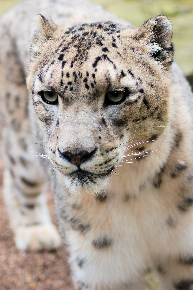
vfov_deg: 19.5
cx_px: 96
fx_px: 846
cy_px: 145
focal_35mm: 105
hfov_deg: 13.0
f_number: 4
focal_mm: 70
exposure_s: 1/125
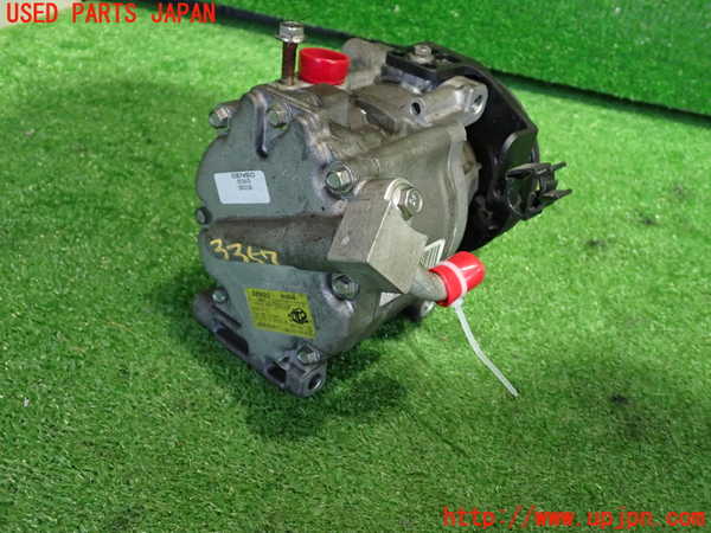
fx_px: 657
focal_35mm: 32
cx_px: 356
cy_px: 266
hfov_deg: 56.8
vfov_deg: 44.2
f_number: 2.4
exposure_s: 1/30
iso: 800
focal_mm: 5.79
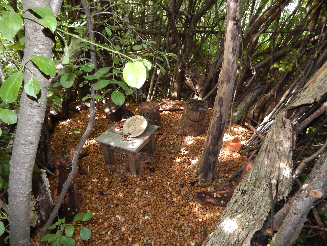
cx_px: 164
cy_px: 123
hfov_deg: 73.9
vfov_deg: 58.9
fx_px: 217
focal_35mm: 23
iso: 200
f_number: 3
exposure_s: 1/30
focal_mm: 4
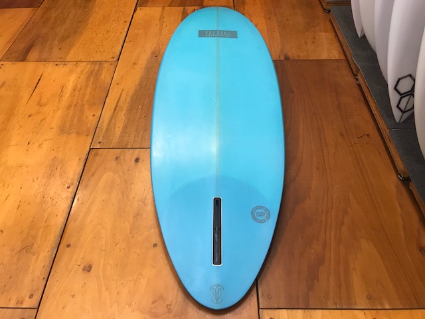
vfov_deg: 49.7
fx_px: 344
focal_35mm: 28
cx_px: 212
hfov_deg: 63.4
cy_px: 160
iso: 40
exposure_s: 1/20
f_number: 1.8
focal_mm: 3.99
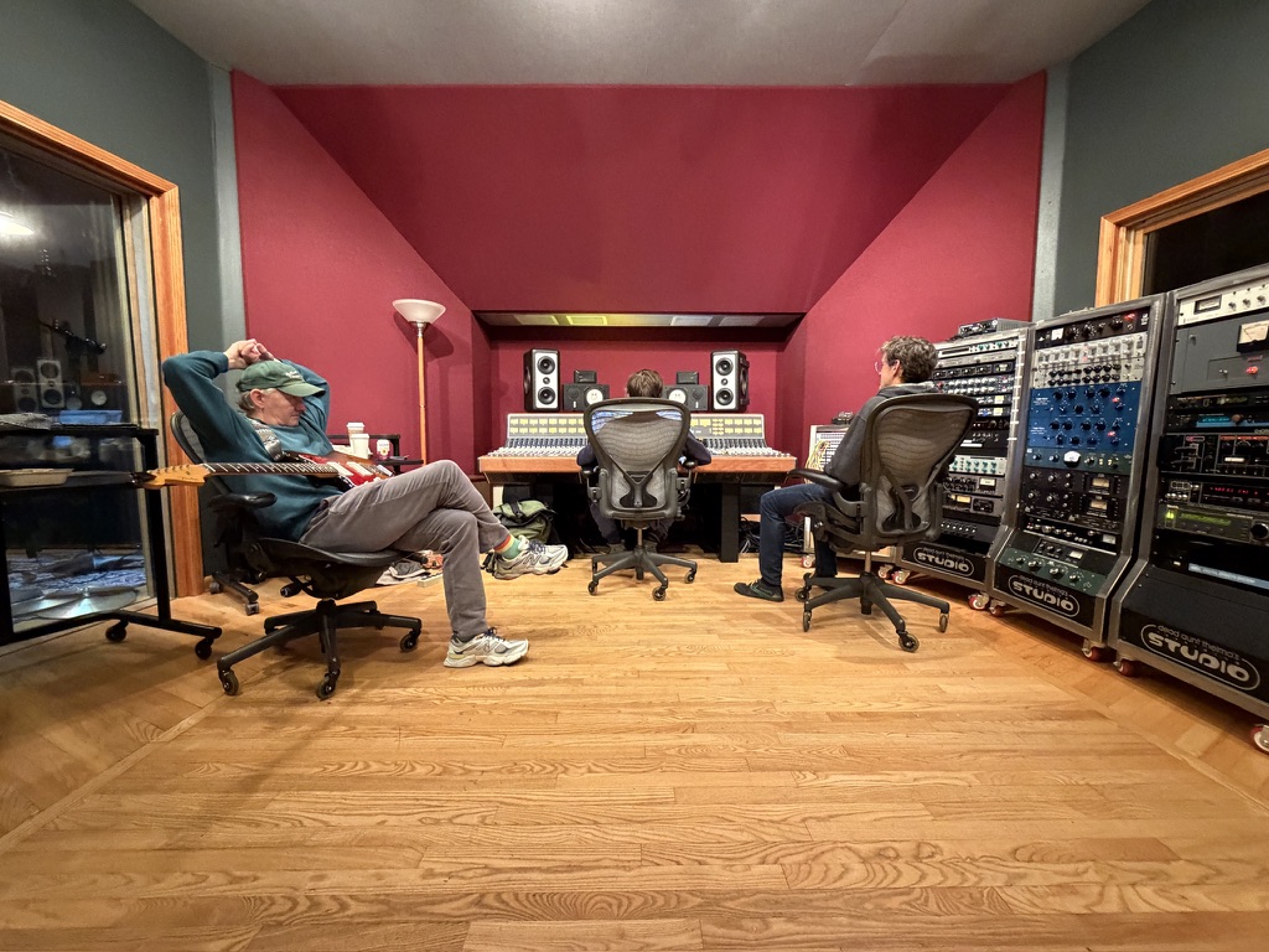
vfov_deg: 85.7
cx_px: 634
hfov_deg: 102.1
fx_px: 513
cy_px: 476
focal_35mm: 14
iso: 1000
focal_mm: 2.22
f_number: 2.2
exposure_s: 1/40
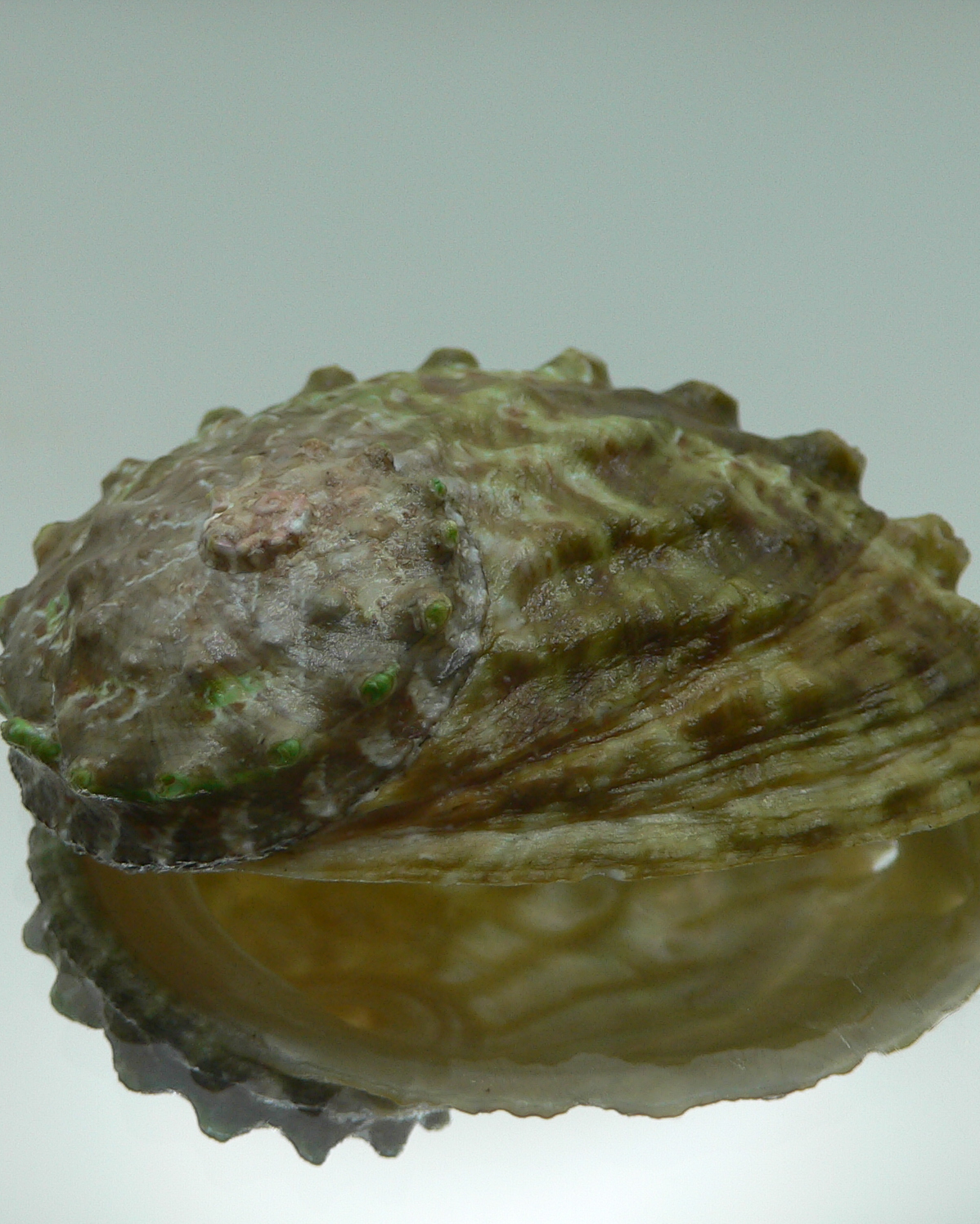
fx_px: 1667
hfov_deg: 32.8
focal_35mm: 46
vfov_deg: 40.3
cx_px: 483
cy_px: 608
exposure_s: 1/80
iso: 80
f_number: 2.8
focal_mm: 4.6
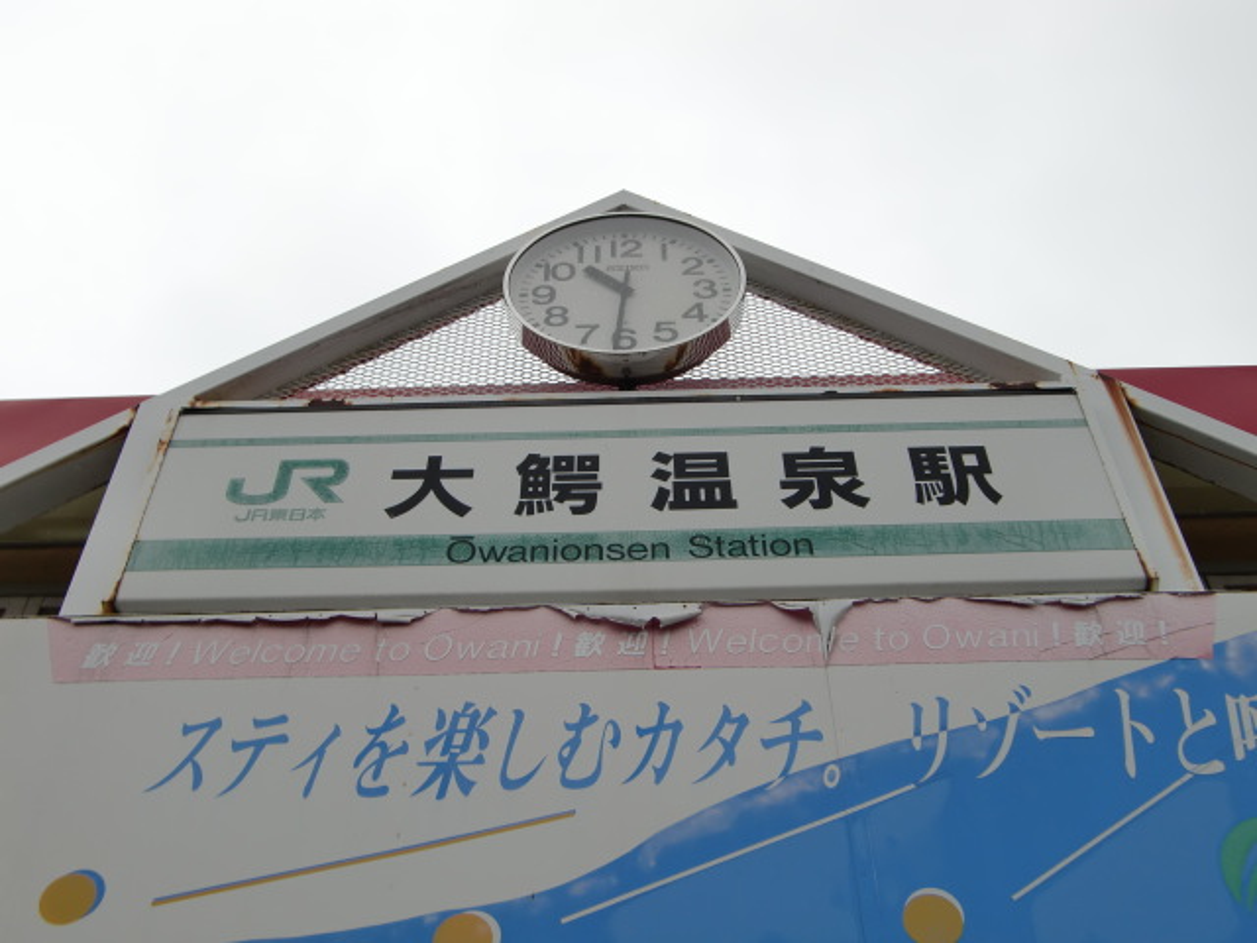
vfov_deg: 36.8
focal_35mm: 39
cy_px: 472
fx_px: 1416
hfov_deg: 47.9
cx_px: 628
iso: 64
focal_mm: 6.9
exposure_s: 1/640
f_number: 3
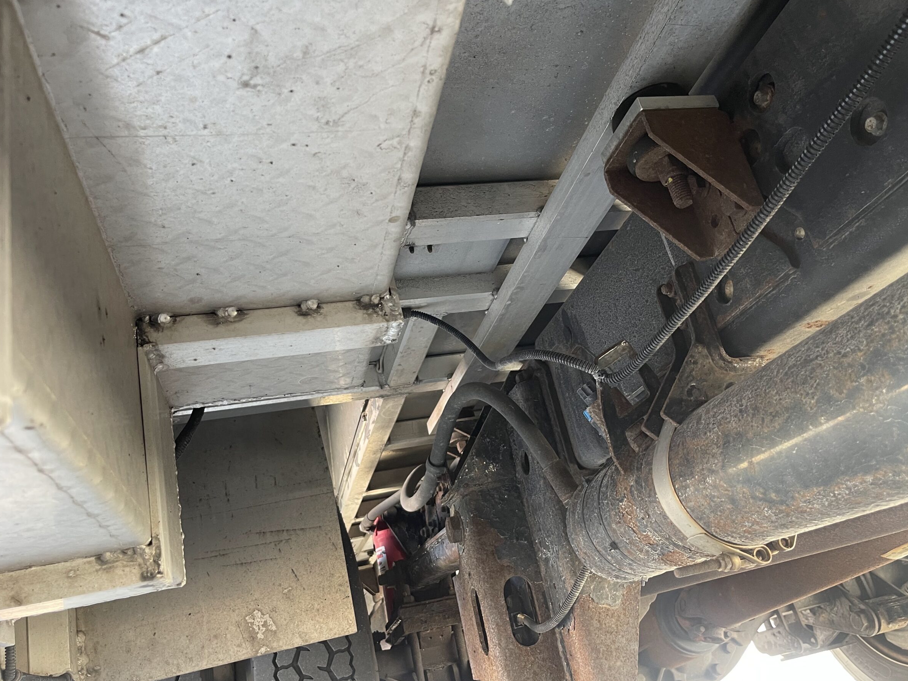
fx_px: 734
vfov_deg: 49.7
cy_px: 358
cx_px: 448
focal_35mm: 28
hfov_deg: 63.4
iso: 125
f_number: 1.6
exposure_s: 1/70
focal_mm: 5.1
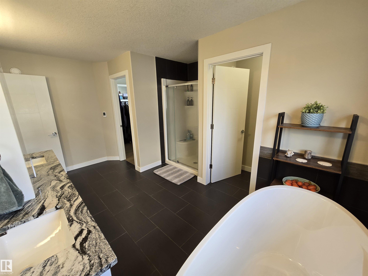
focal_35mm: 13
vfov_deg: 89.9
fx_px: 138
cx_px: 184
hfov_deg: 106.2
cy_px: 138
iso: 125
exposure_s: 1/60
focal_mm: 2.2
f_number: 2.2
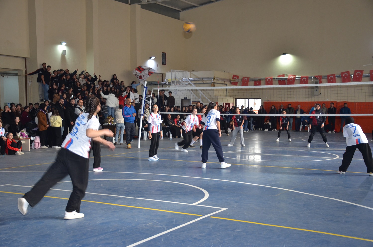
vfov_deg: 27.9
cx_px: 186
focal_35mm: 48
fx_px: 496
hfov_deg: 41.2
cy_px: 124
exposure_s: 1/60
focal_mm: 32
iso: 500
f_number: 4
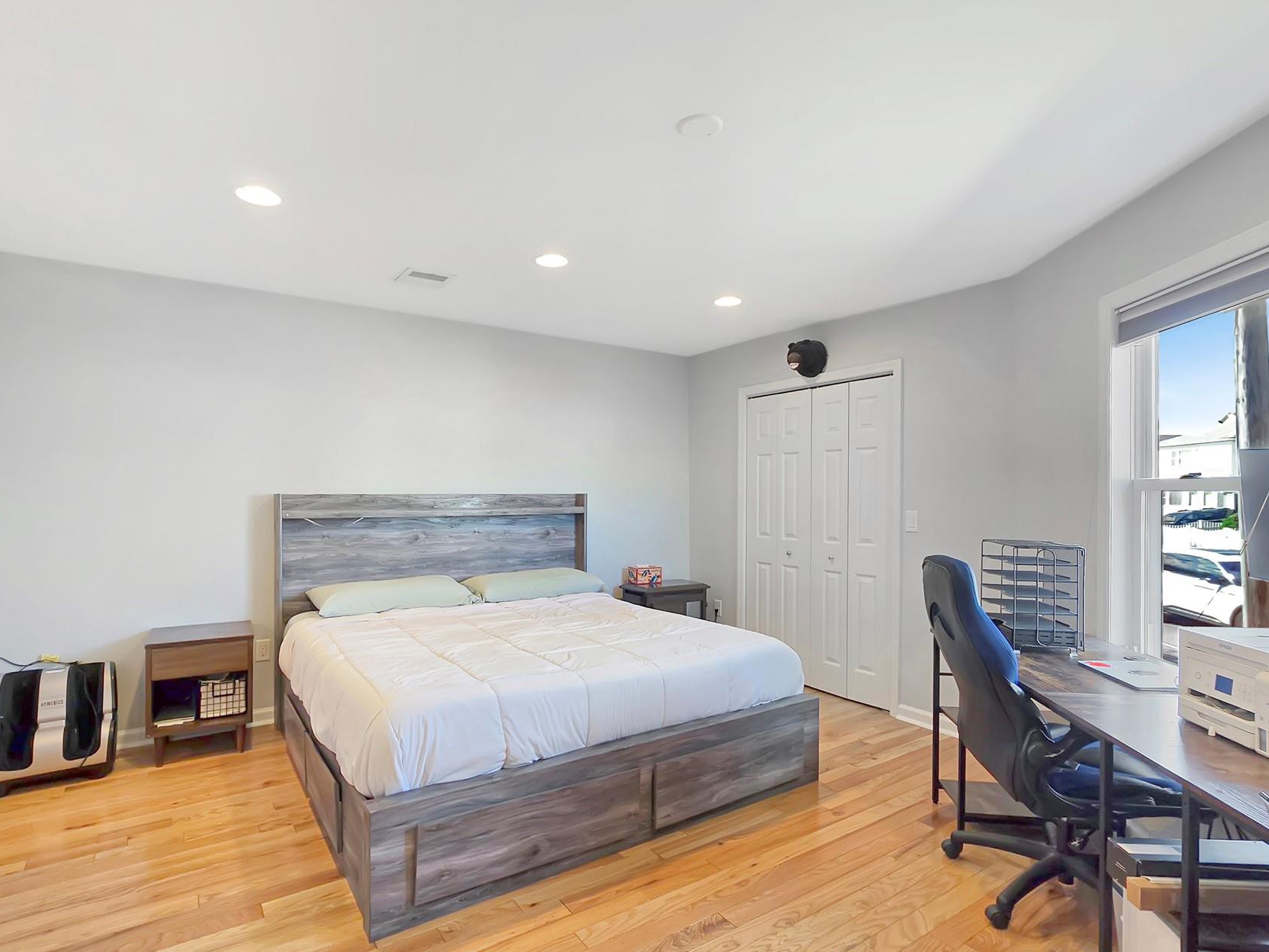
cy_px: 547
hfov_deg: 94.4
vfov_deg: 77.6
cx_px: 606
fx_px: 587
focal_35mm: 16
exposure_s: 1/60
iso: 100
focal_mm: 2.2
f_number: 2.2
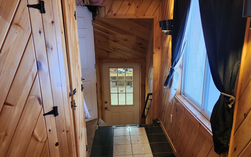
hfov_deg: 59.4
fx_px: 219
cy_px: 112
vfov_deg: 38.7
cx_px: 142
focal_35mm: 32
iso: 500
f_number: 1.8
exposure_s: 1/30
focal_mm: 5.54
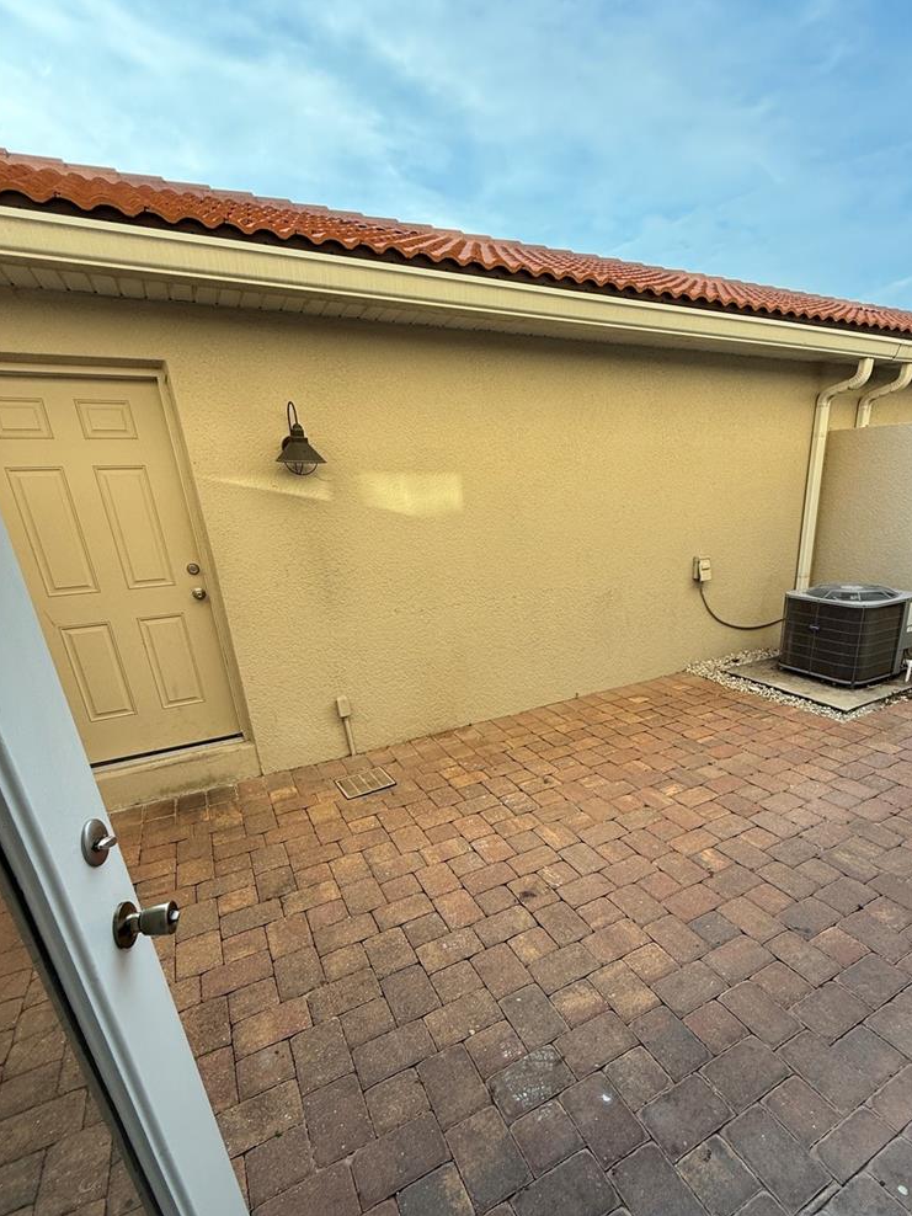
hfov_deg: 73.9
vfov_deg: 90.1
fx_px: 597
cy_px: 716
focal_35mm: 17
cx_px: 546
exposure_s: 1/220
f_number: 2.2
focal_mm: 2.22
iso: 50
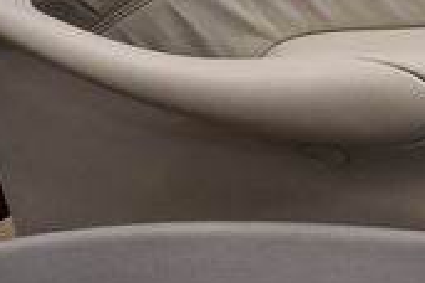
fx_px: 1771
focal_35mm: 150
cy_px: -5
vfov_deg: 9.1
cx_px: 331
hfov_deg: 13.6
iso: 800
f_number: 3.5
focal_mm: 20
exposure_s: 1/125
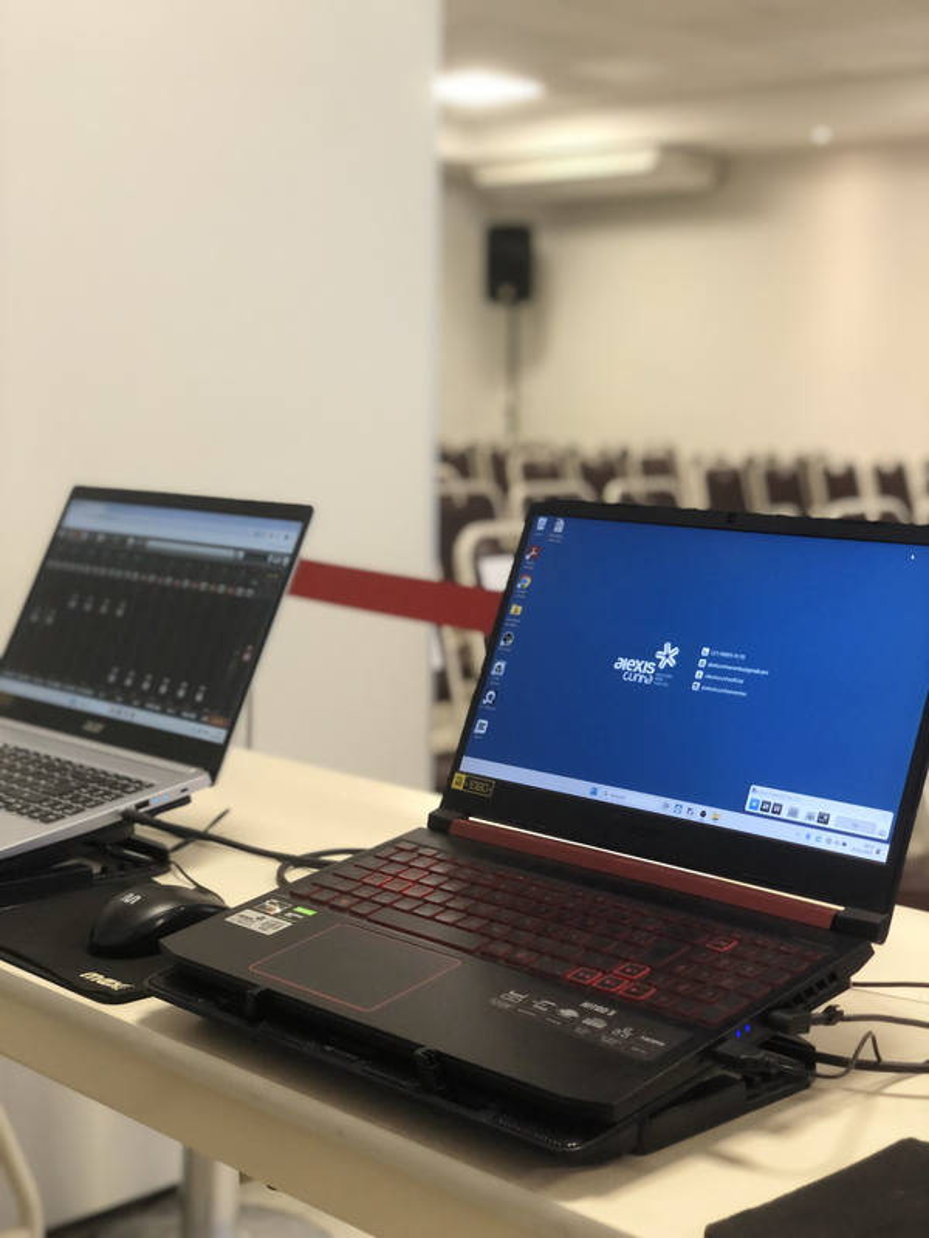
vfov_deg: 36.8
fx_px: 1861
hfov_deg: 28.0
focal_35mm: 52
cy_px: 619
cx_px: 464
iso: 125
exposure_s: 1/30
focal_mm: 6
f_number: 2.4
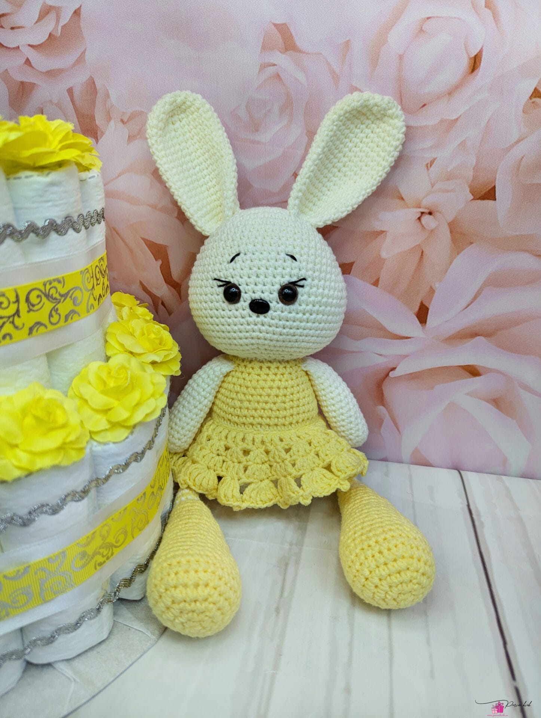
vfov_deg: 71.5
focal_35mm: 24
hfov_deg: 56.9
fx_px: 499
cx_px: 270
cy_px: 359
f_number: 1.85
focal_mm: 6.81
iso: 82
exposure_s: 1/116
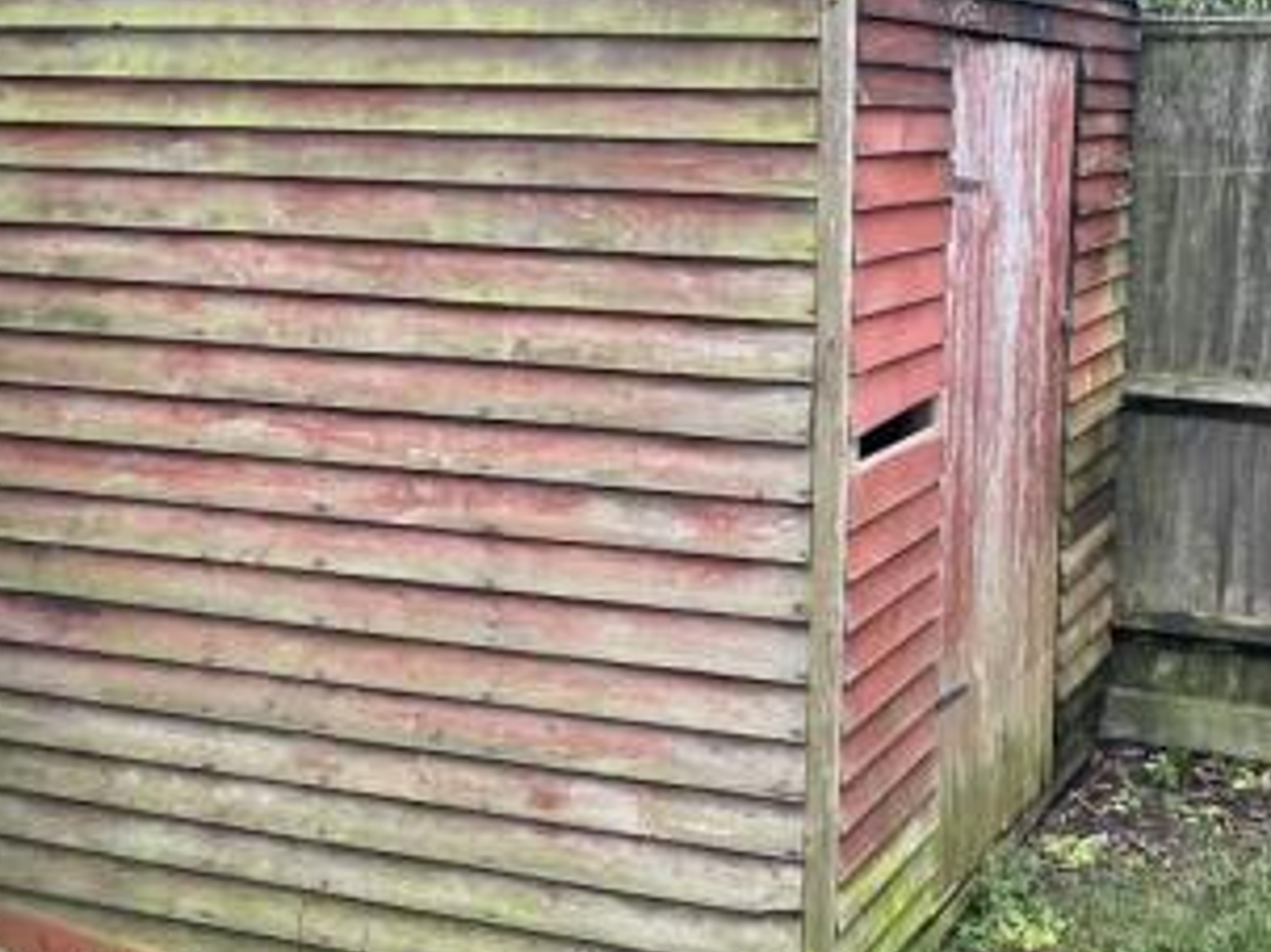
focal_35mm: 50
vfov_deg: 29.1
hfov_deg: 37.3
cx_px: 954
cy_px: 455
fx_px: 1835
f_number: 1.6
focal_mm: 4.2
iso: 125
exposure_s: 1/121
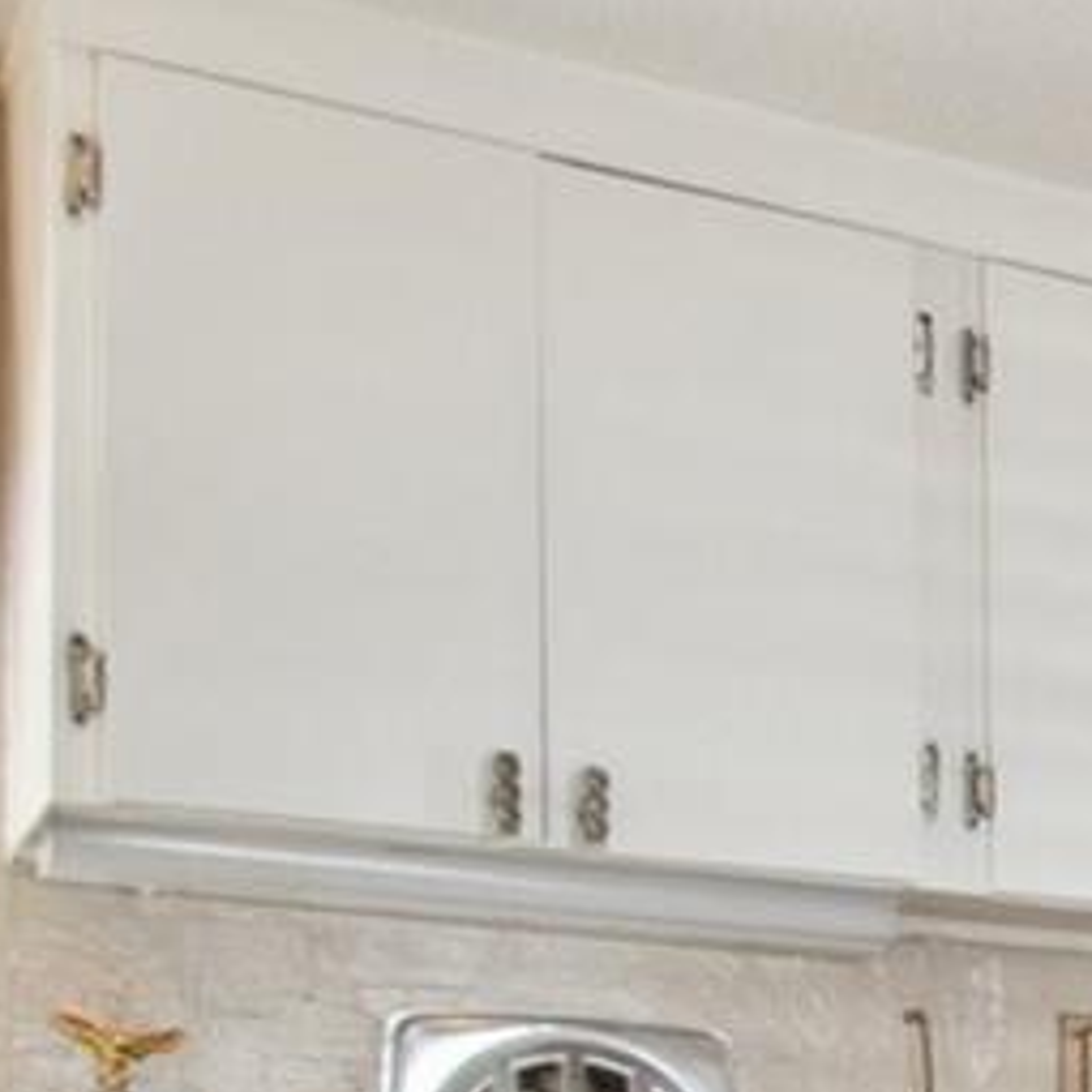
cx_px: 2205
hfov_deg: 16.4
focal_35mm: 80
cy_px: 1280
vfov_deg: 20.4
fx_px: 2855
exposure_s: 1/50
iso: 400
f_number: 8
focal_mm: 10
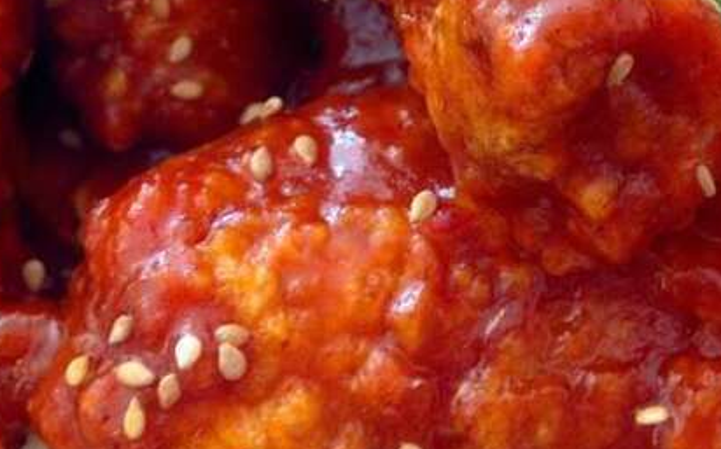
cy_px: 33
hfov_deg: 30.0
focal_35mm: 68
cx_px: 478
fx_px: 1335
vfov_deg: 18.7
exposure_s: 1/20
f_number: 2.4
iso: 100
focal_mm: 4.13
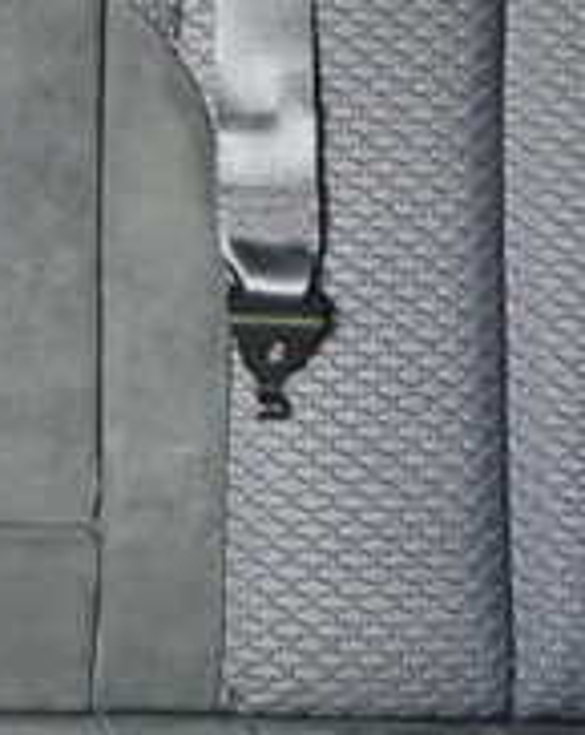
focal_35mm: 116
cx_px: -198
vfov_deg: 16.4
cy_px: 101
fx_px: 2517
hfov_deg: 12.8
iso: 800
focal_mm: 6.37
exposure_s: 1/30
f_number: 2.5
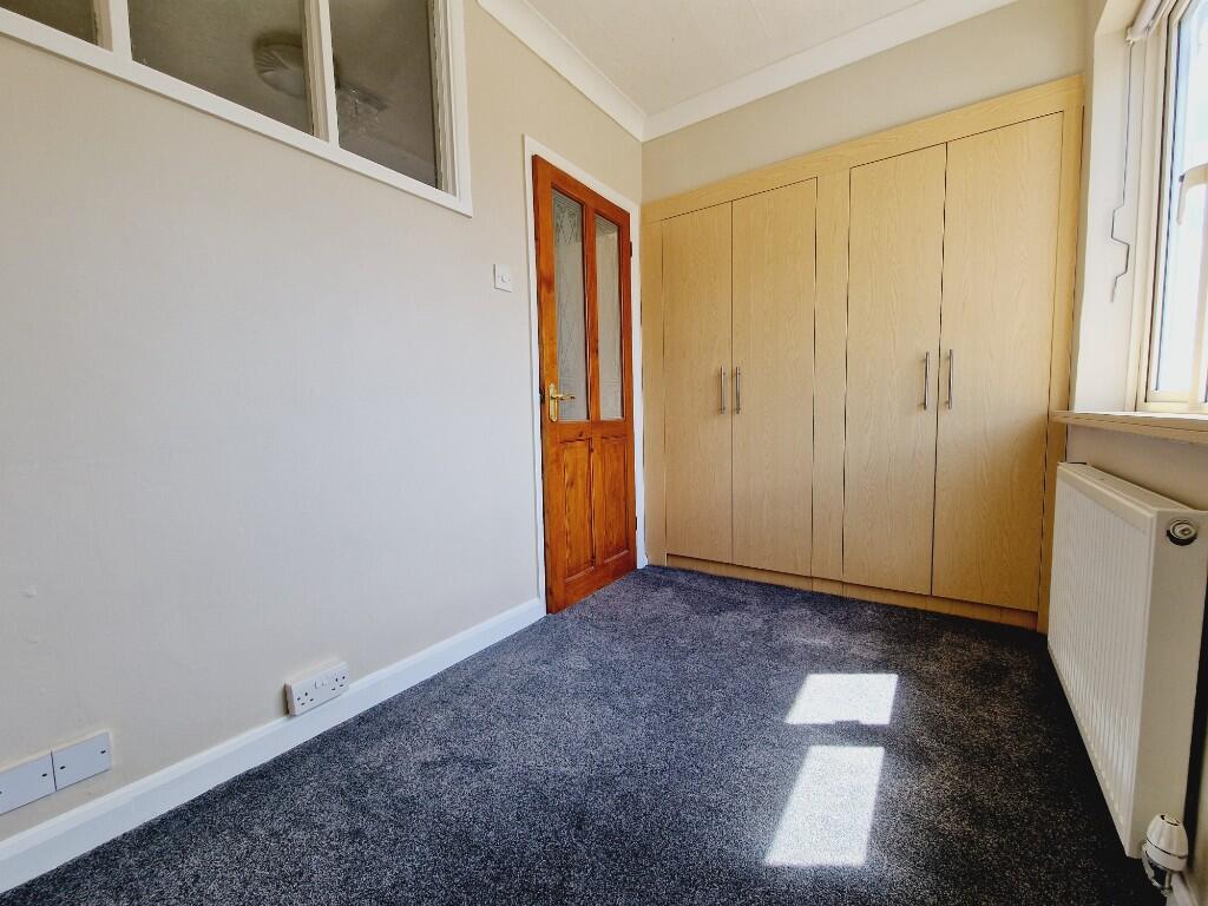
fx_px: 454
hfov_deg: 106.2
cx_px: 604
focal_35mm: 13
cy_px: 453
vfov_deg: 89.9
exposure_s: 1/188
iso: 50
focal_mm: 2.2
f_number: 2.2
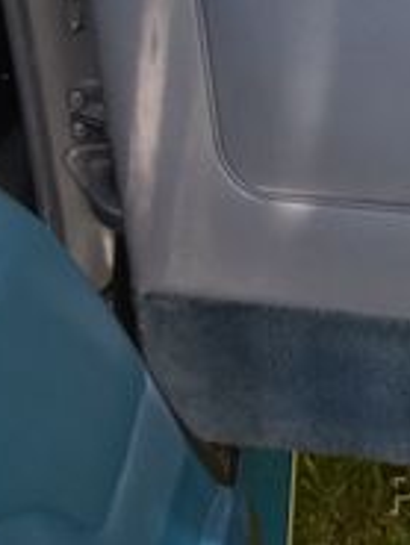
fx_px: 2051
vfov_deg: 14.7
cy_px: -82
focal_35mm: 130
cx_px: 622
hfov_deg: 11.0
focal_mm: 26
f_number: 7.1
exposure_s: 1/200
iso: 800
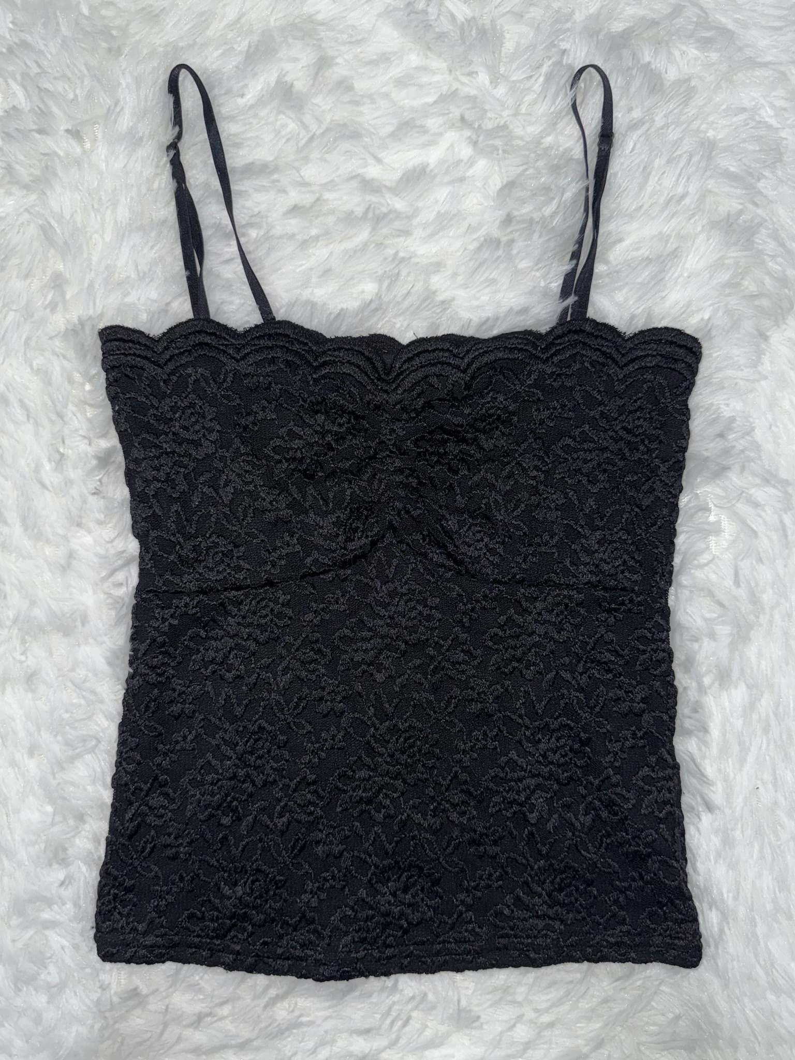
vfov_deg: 71.6
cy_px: 530
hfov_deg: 56.8
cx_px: 398
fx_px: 735
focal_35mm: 24
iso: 80
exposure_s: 1/59
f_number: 1.78
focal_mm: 6.76
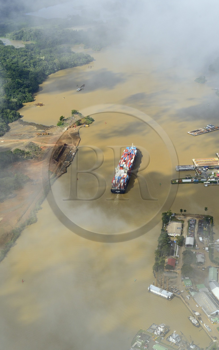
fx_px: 554
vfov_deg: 35.1
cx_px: 110
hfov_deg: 22.4
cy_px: 173
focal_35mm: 58
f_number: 10
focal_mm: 56
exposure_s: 1/800
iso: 320
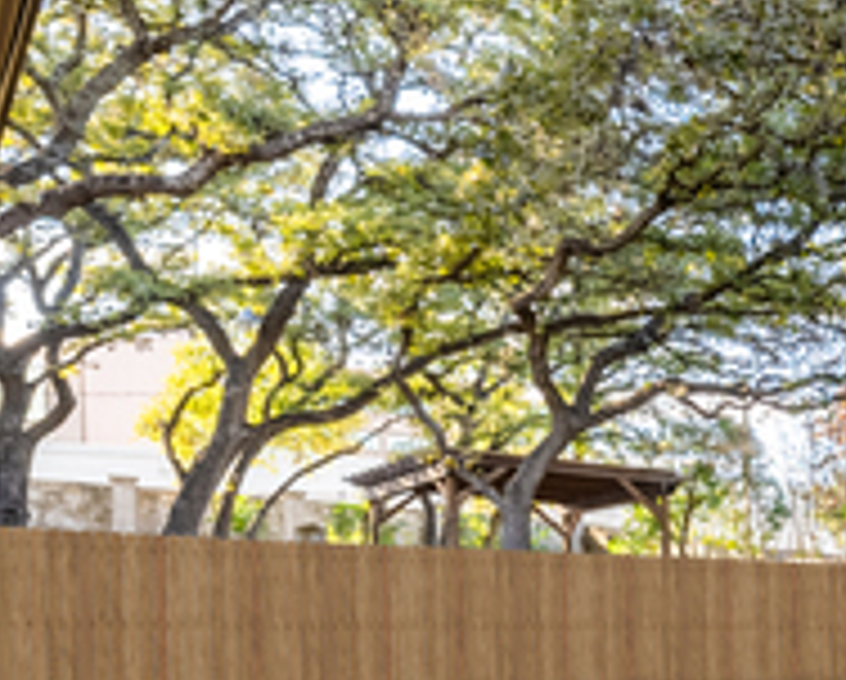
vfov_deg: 28.0
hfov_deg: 24.6
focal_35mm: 51
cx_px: 1372
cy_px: 673
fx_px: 1279
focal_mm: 16
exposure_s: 1/250
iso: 500
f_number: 6.3
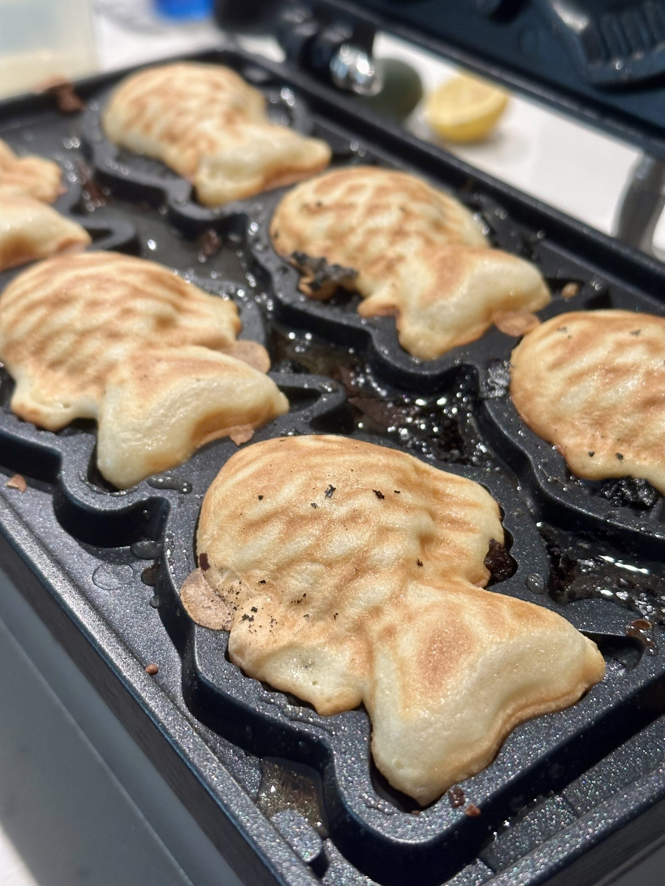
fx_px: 1229
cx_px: 332
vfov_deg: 39.7
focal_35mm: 48
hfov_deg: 30.3
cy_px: 443
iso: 250
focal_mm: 6.86
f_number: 1.78
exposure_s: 1/60
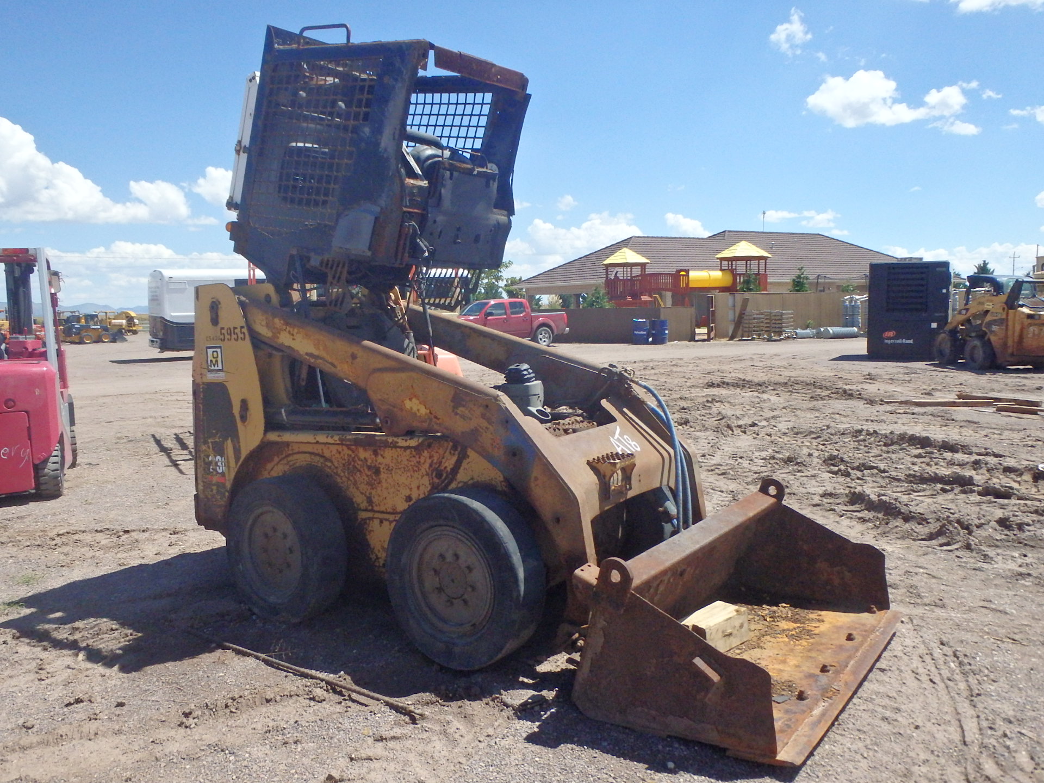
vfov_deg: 49.7
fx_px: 844
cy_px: 392
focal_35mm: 28
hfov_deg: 63.4
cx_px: 522
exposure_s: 1/400
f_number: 11
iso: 500
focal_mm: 5
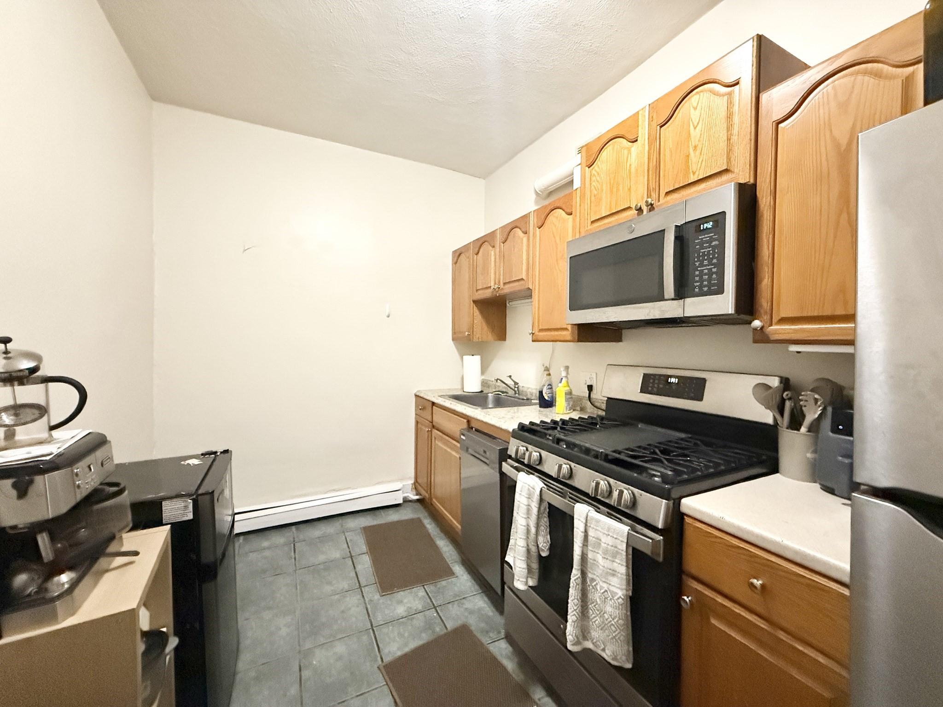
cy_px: 354
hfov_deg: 102.1
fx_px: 381
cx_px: 472
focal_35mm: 14
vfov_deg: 85.7
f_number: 2.2
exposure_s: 1/60
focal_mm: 2.22
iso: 1000
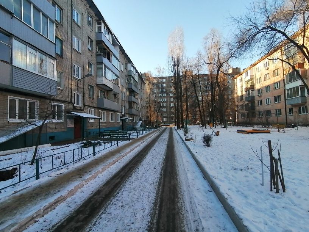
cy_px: 116
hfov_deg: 91.0
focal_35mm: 17
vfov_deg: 74.7
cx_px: 154
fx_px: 152
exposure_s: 1/329
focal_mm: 1.78
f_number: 2.4
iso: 50
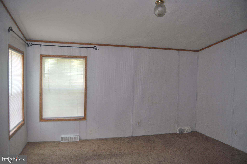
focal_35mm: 27
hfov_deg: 67.4
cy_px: 82
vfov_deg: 47.8
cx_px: 124
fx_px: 185
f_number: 3.5
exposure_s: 1/125
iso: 400
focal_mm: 18
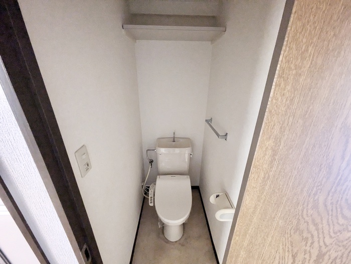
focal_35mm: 14
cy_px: 132
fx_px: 142
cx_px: 176
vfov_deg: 85.7
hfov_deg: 102.0
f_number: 2.2
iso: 1846
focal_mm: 1.83
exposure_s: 1/17.1
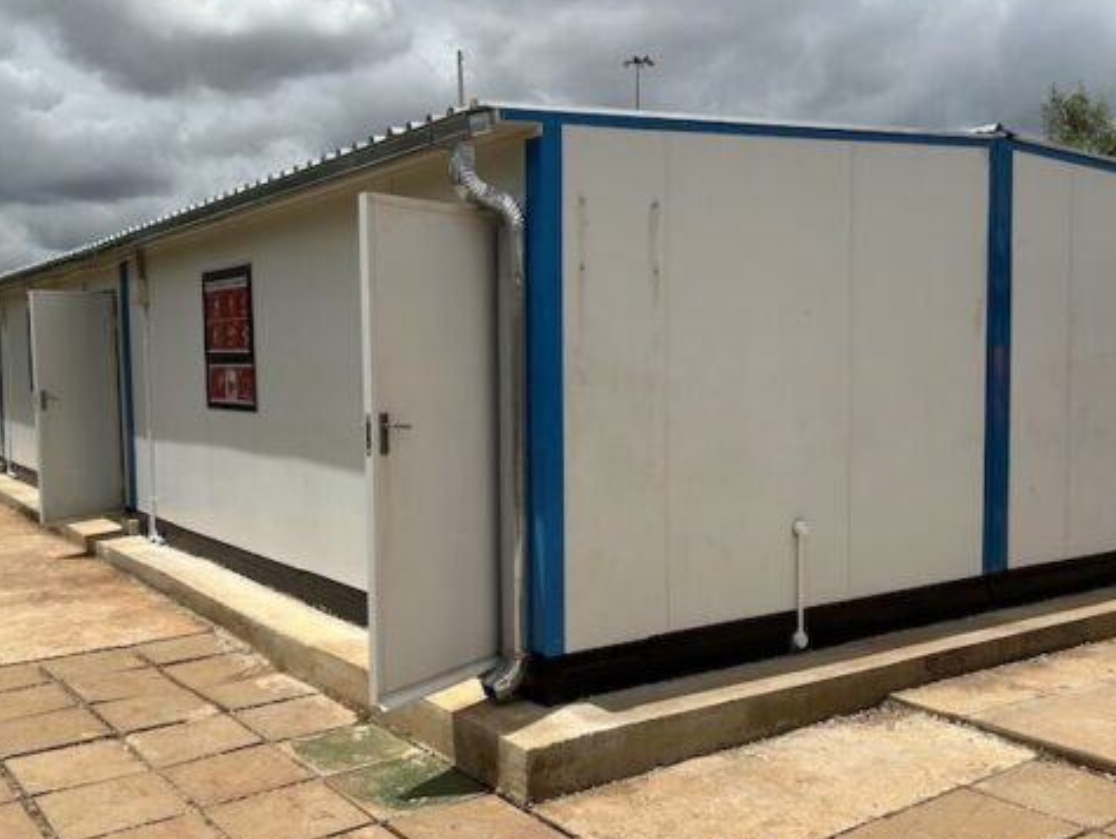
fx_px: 1129
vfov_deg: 40.7
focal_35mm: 35
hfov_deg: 52.4
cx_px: 477
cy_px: 421
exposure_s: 1/9434
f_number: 1.5
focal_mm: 5.7
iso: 50
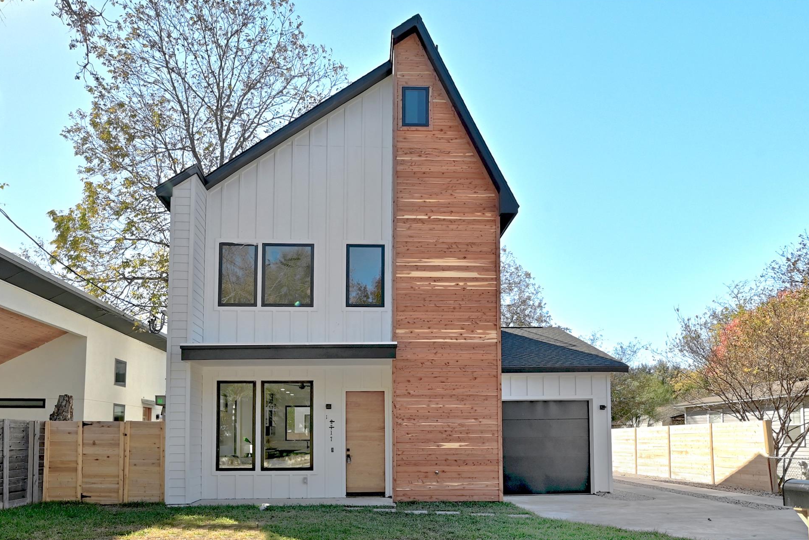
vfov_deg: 77.3
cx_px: 404
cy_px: 285
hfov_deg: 100.4
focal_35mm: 15
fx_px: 337
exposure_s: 1/200
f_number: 10
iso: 400
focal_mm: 14
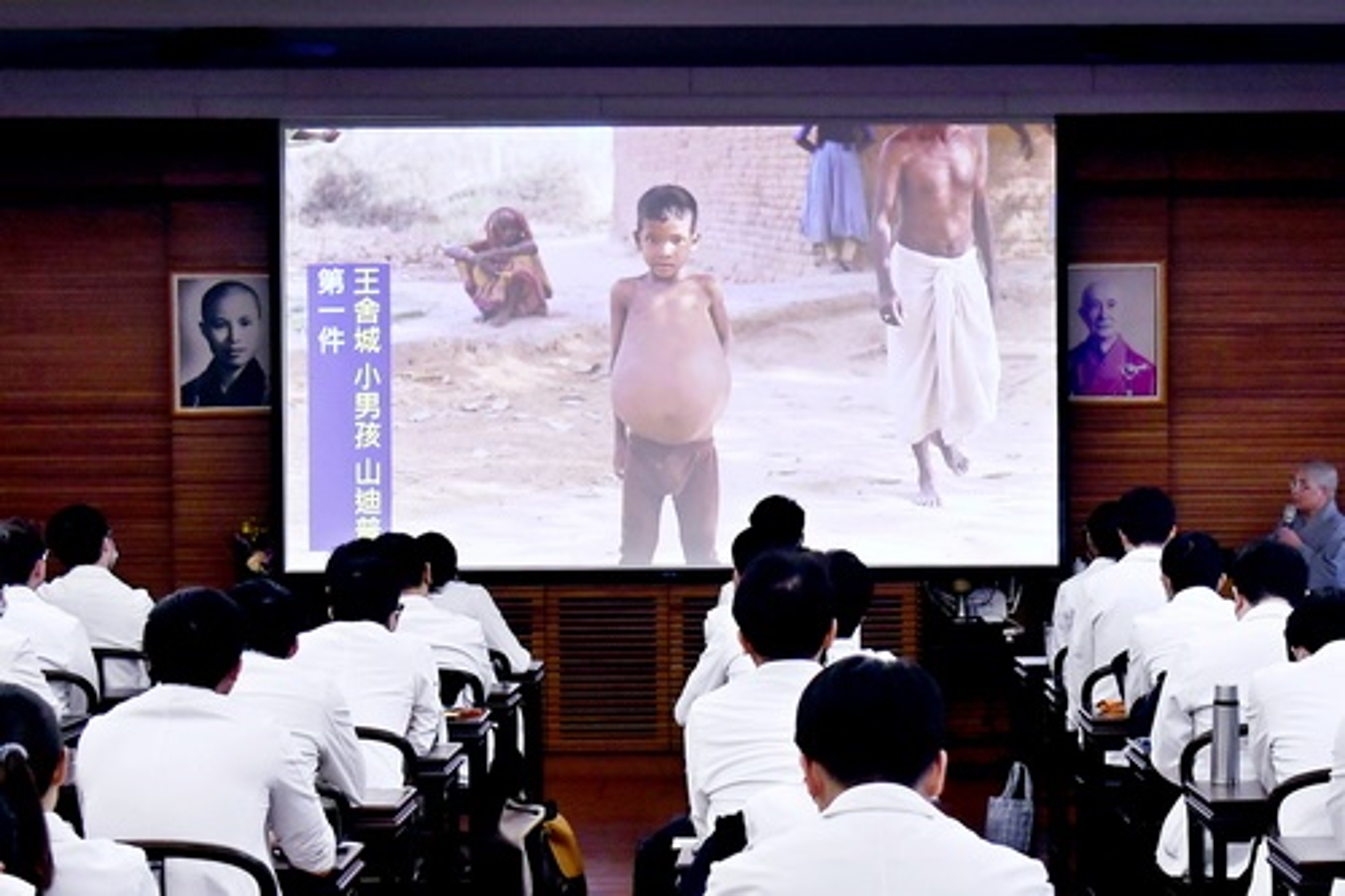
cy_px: 448
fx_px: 1158
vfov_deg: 42.3
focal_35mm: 31
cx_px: 672
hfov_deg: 60.3
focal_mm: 31
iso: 320
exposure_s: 1/80
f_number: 4
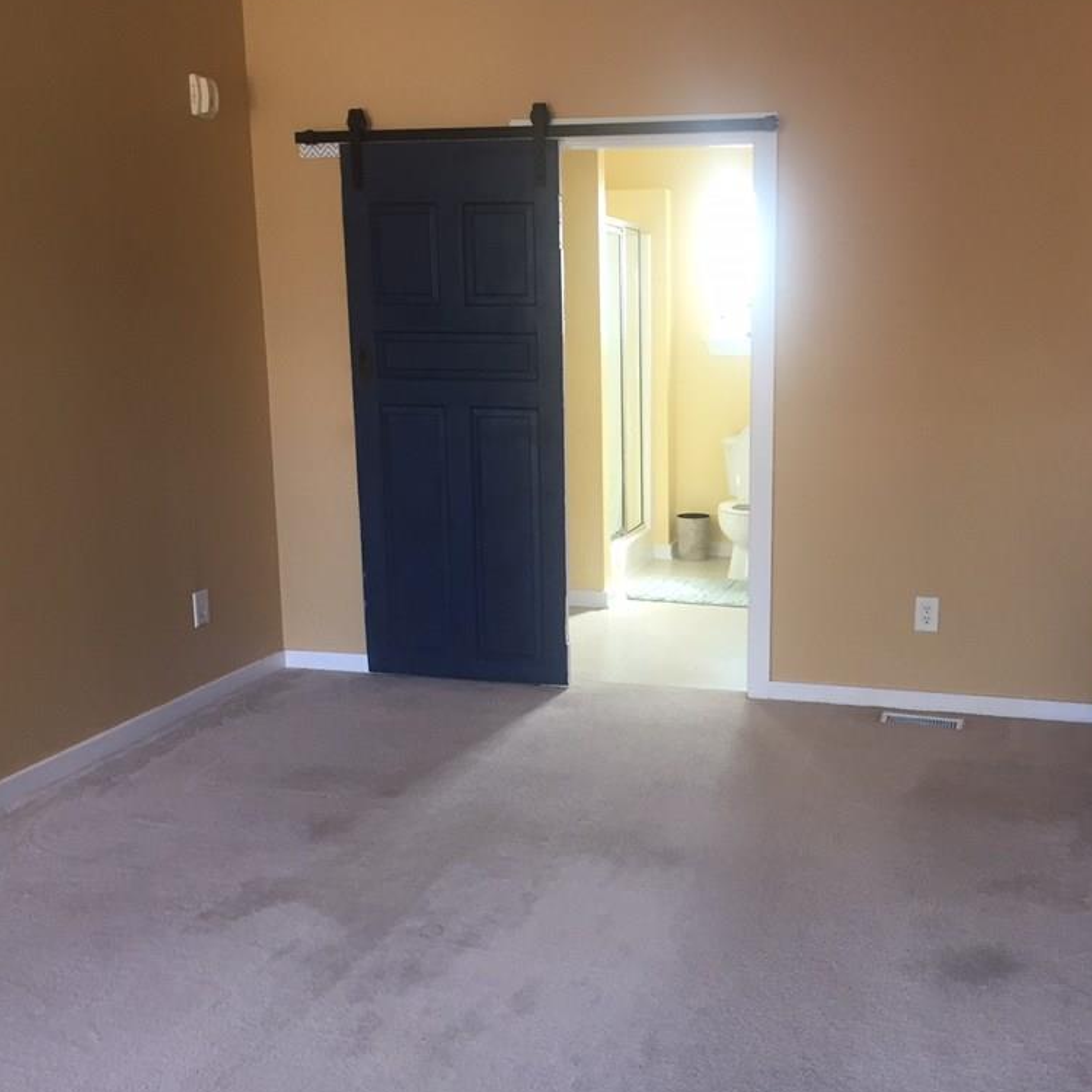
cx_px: 686
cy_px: 542
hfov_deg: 46.8
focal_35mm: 35
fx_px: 1249
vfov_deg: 47.2
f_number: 2.2
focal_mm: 4.15
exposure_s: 1/30
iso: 32
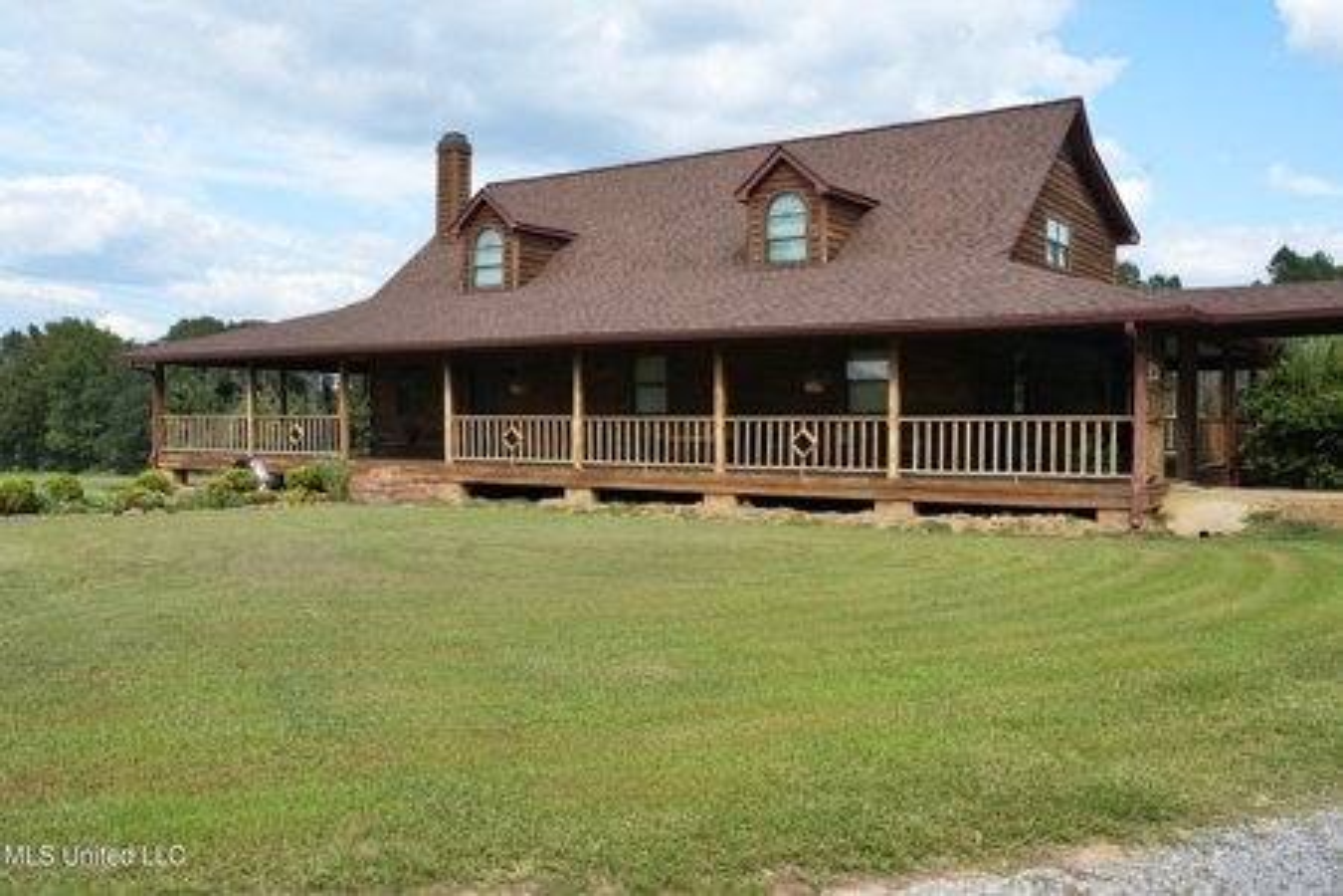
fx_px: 1194
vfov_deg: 41.1
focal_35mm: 32
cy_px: 448
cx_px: 672
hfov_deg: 58.7
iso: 400
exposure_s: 1/250
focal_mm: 32
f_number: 11
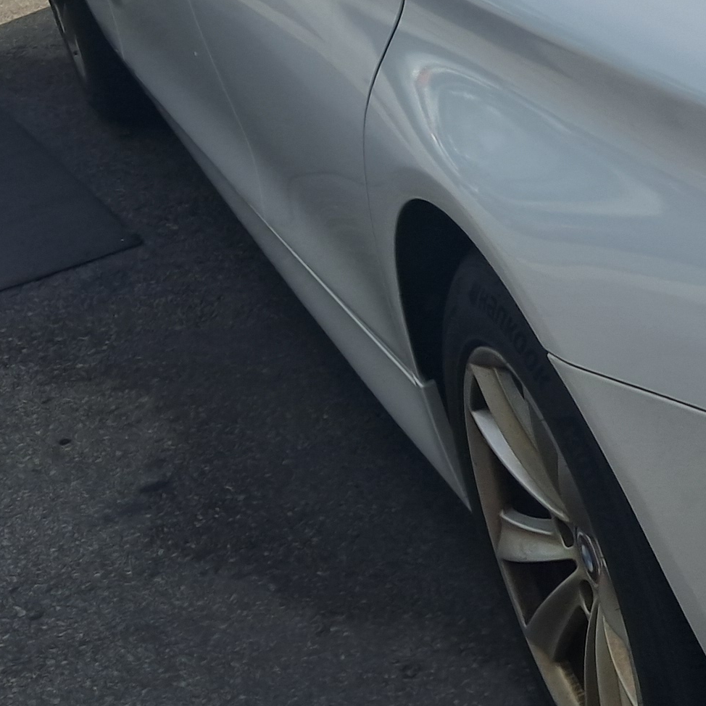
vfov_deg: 17.2
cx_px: 1216
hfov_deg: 15.3
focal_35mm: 100
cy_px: 81
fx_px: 2307
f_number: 1.8
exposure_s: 1/1372
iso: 50
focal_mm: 4
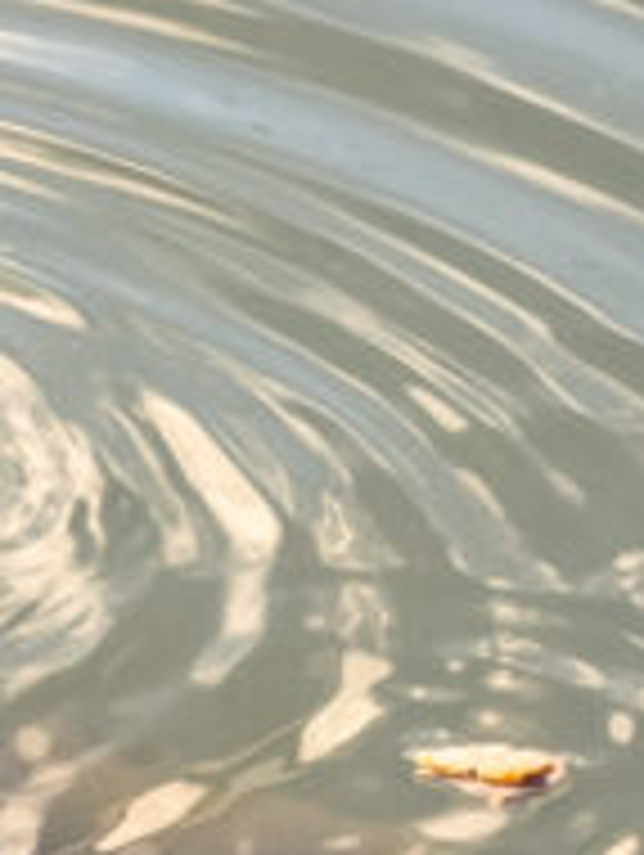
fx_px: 10247
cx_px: -937
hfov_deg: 3.5
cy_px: 756
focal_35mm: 414
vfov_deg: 4.8
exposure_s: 1/250
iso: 32
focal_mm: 9
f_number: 2.8
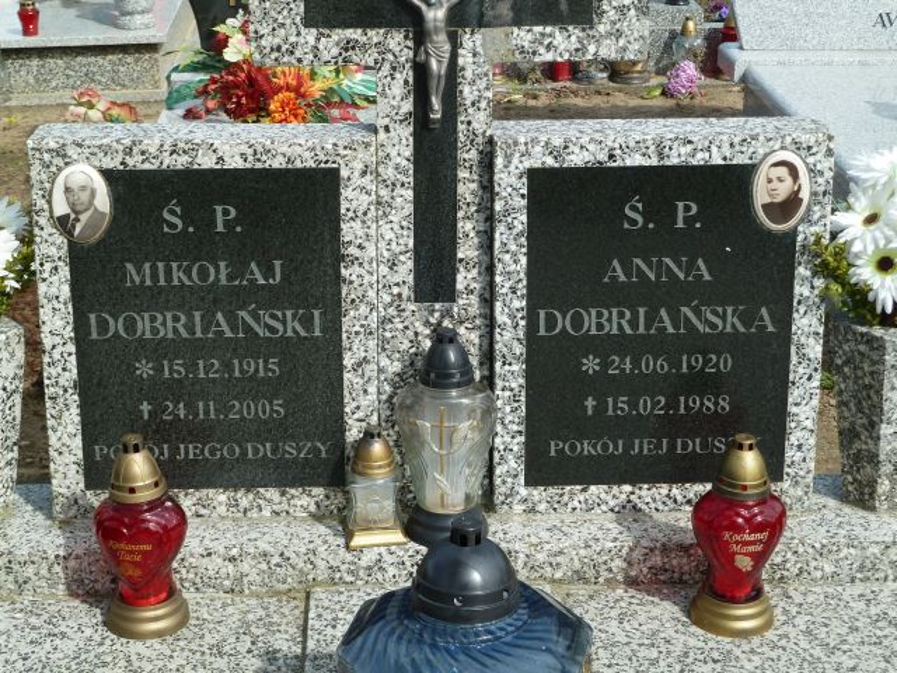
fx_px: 1736
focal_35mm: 67
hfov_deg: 29.0
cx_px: 448
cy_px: 336
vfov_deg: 21.9
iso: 80
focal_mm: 11
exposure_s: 1/320
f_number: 4.1
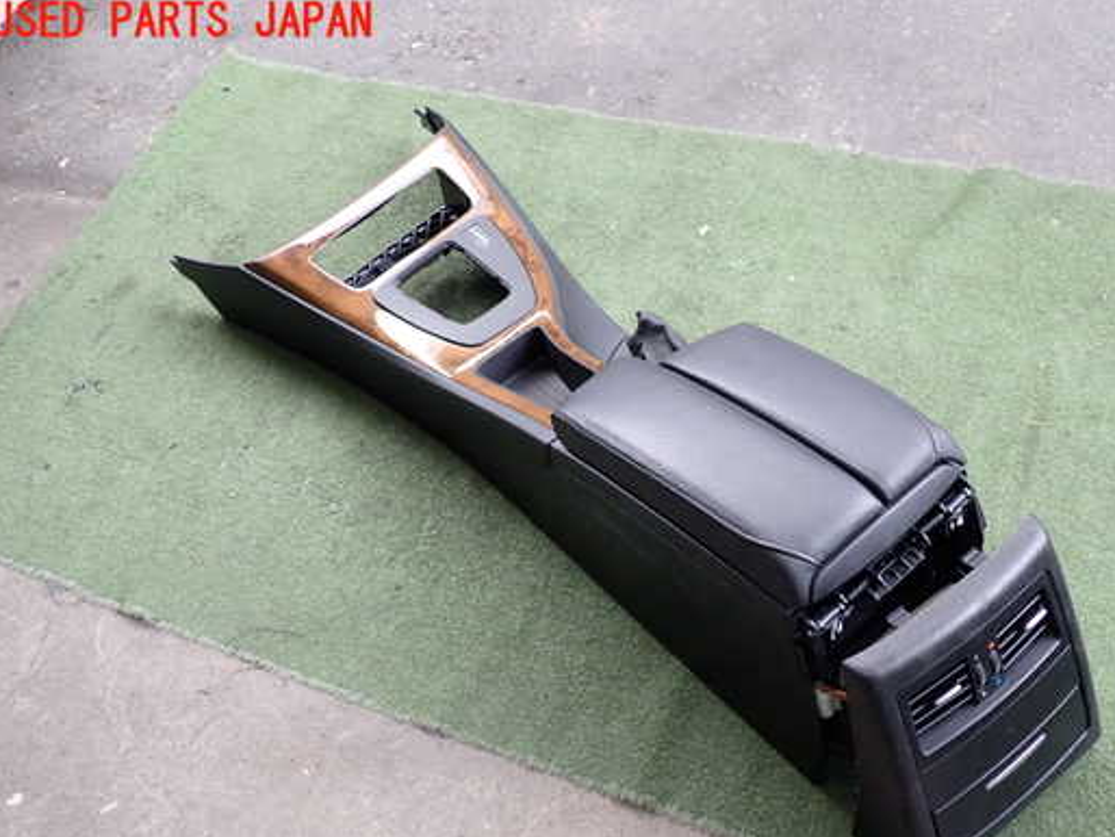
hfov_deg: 52.5
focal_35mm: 35
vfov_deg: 40.6
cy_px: 484
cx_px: 629
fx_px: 1128
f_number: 2.3
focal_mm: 5.4
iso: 200
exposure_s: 1/125
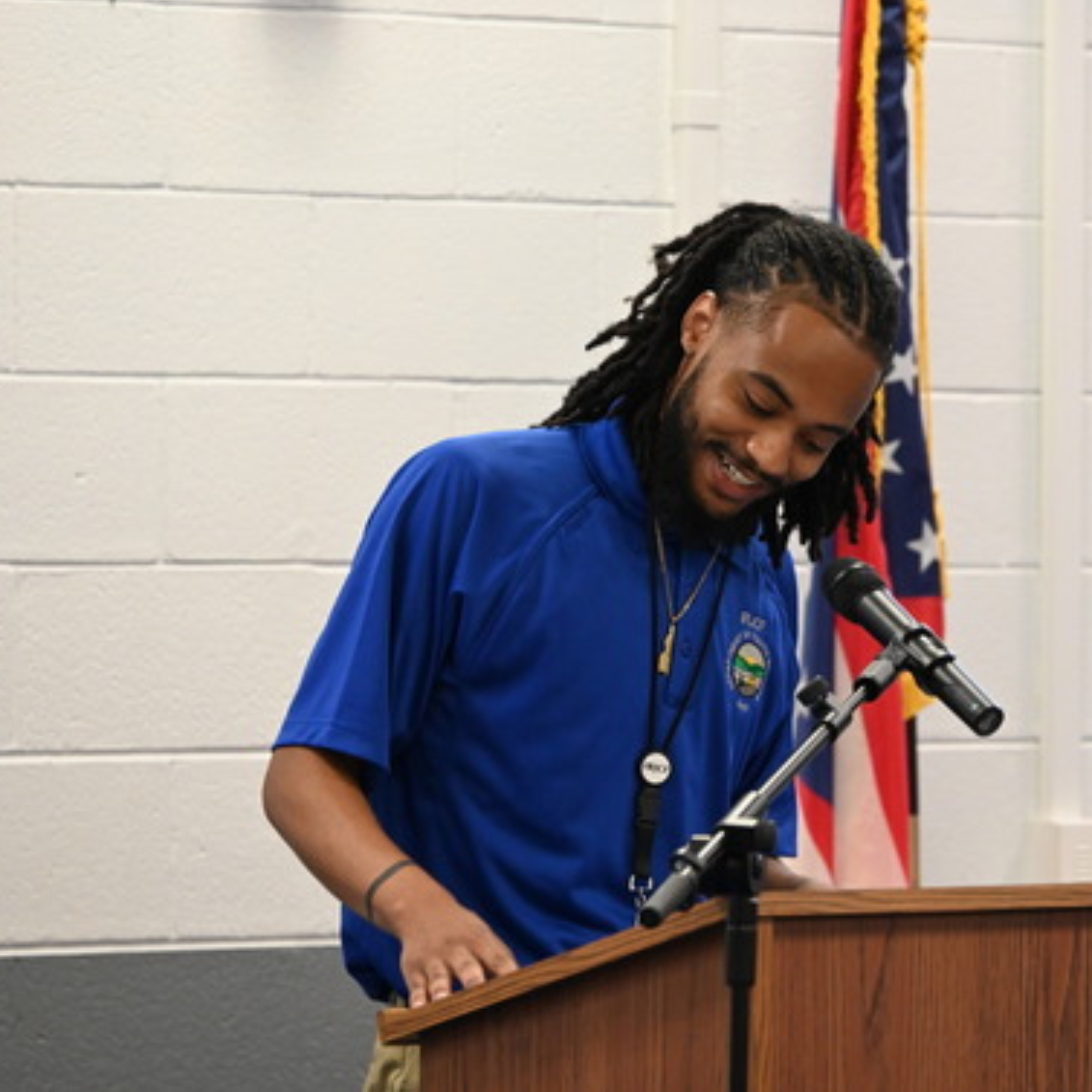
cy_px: 545
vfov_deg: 6.8
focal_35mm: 257
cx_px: 694
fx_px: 9172
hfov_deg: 6.8
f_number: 6.3
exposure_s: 1/125
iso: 6400
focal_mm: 200
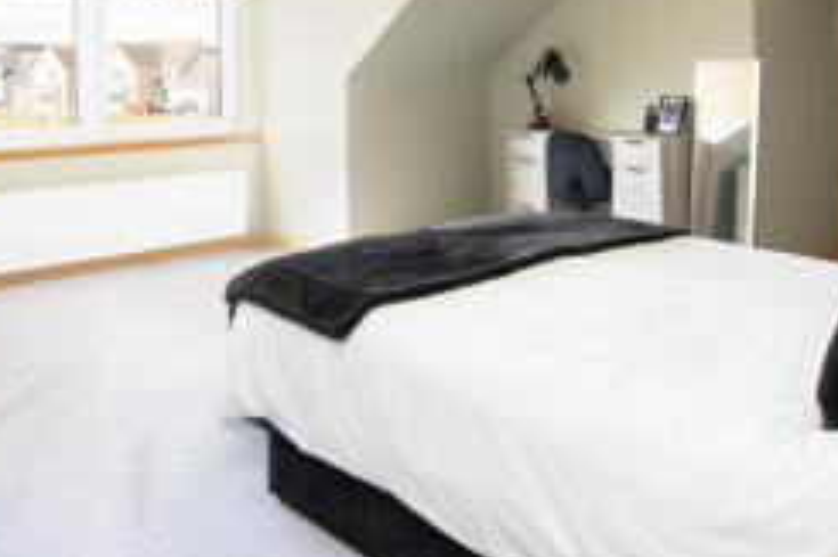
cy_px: 56
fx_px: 768
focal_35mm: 33
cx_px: 328
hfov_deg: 56.7
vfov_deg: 37.3
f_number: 8
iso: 250
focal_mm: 11.5
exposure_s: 1/4
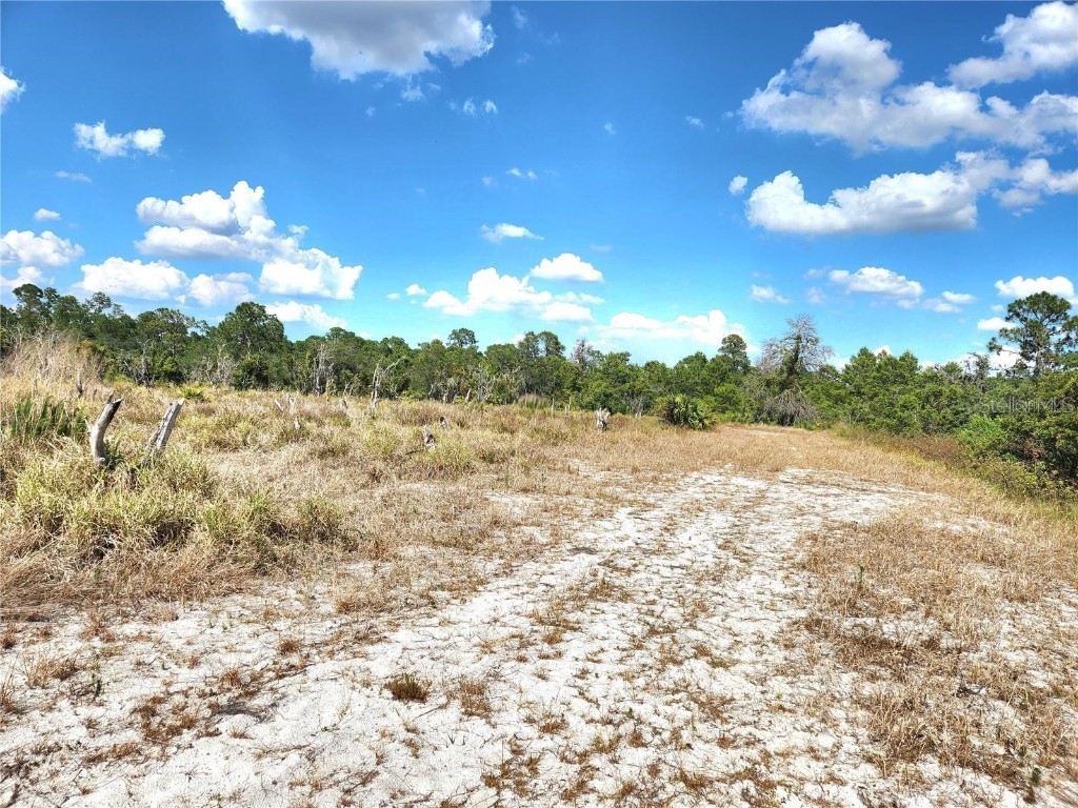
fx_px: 716
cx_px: 539
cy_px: 404
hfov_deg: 73.9
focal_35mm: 23
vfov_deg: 58.9
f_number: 1.8
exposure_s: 1/3333
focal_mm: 5.4
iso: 20
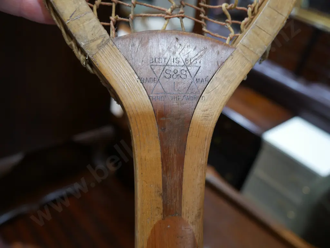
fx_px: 305
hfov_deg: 56.8
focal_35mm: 32
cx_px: 165
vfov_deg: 44.2
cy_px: 124
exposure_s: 1/60
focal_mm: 16
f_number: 3.6
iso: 400
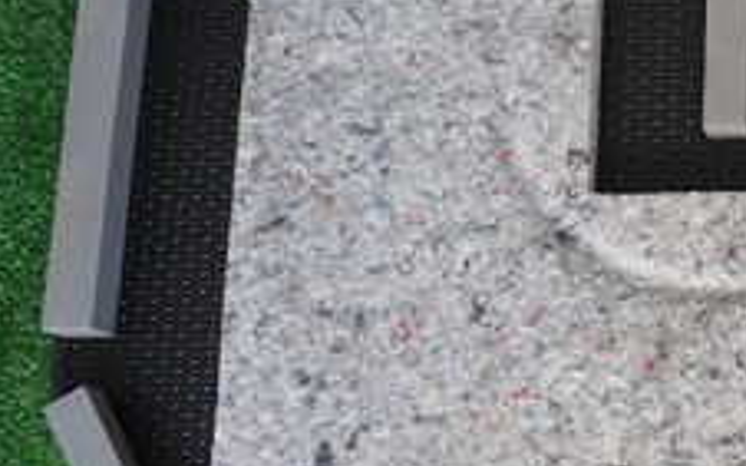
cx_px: 904
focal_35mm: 90
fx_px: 1829
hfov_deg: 21.4
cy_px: 93
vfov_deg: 14.4
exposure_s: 1/60
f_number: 2.4
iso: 100
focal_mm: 5.79
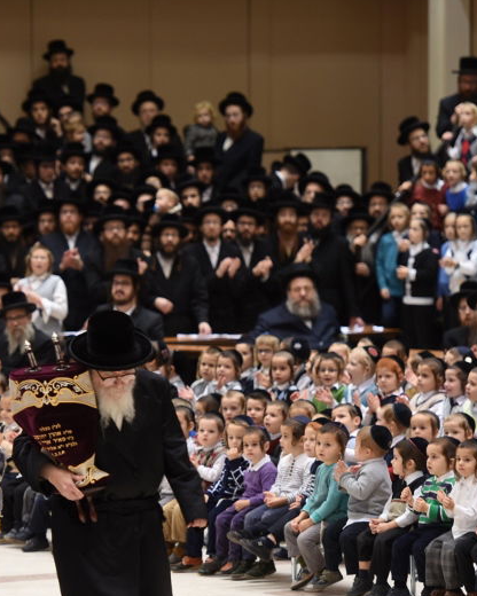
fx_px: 4570
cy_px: 387
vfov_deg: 7.5
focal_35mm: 259
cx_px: 134
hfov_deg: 6.0
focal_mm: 140
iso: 640
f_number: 3.2
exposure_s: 1/125
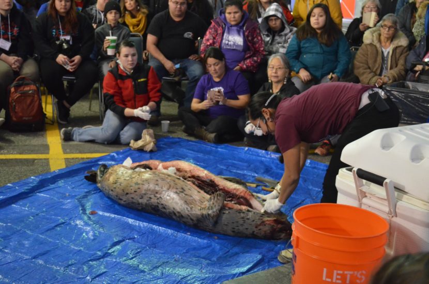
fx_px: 607
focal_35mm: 51
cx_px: 214
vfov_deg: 26.4
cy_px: 142
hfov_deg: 38.9
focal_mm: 34
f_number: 5
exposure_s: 1/25
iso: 3200
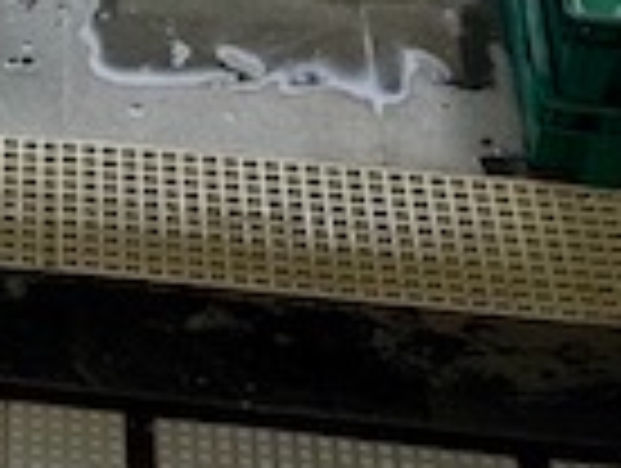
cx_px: -554
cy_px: 32
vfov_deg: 10.6
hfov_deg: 12.7
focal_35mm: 139
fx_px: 2498
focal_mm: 6.86
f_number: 1.78
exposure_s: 1/129
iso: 64
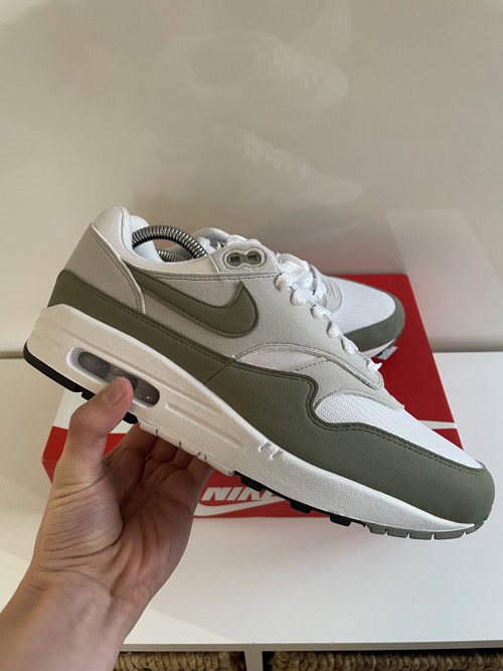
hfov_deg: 53.0
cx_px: 252
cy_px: 336
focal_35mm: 26
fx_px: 504
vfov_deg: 67.3
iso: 200
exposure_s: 1/50
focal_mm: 4.2
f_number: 1.6
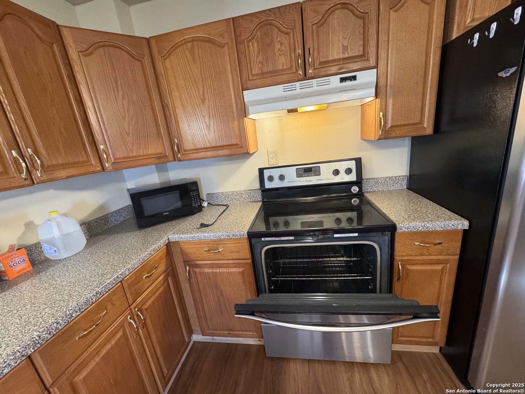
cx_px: 262
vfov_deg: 85.7
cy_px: 197
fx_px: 212
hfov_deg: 102.1
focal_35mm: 14
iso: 250
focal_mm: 2.22
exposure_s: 1/60
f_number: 2.2
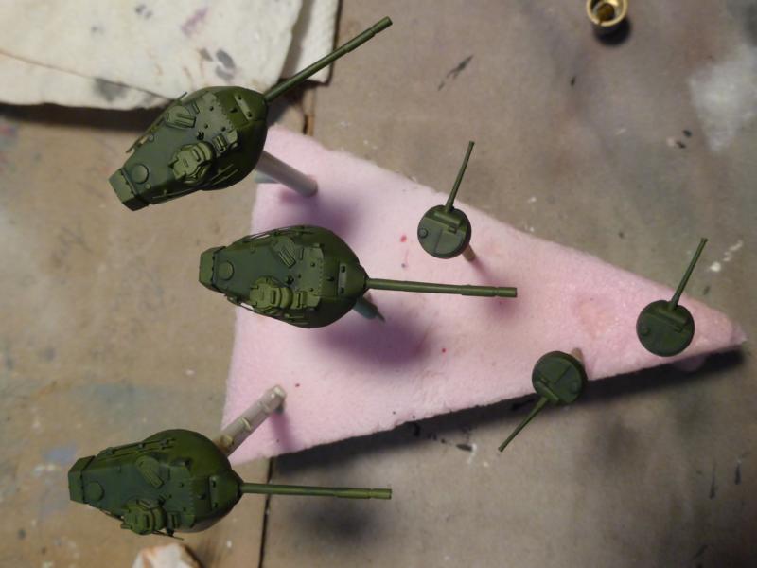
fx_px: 875
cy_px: 284
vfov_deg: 36.0
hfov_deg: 46.8
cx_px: 378
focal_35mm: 40
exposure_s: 1/30
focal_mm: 6.9
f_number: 3.9
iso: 400
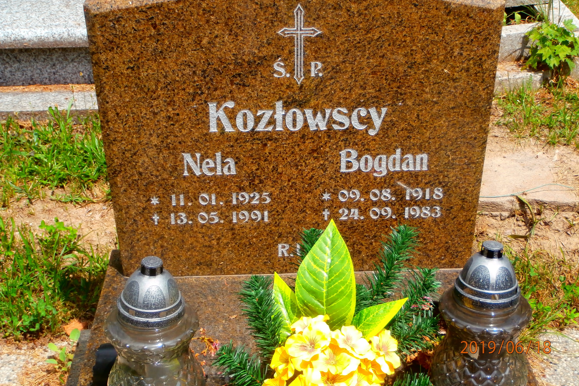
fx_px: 965
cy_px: 174
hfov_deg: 33.4
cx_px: 292
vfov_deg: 22.6
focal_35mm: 60
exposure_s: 1/500
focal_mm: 10.11
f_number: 4.5
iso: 100
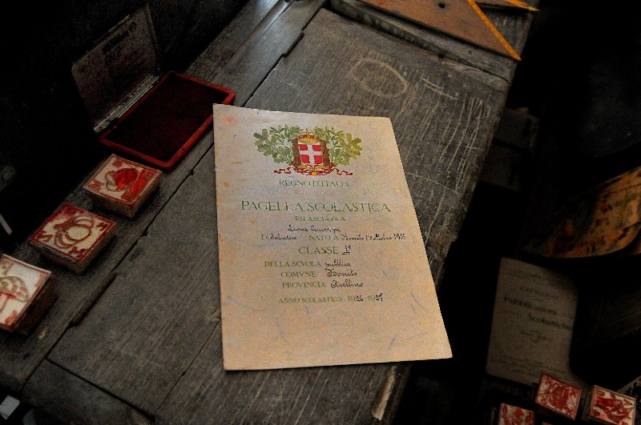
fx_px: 587
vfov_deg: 39.9
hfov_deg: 57.3
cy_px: 212
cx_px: 320
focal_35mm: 33
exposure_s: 1/80
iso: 1600
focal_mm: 22
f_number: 4
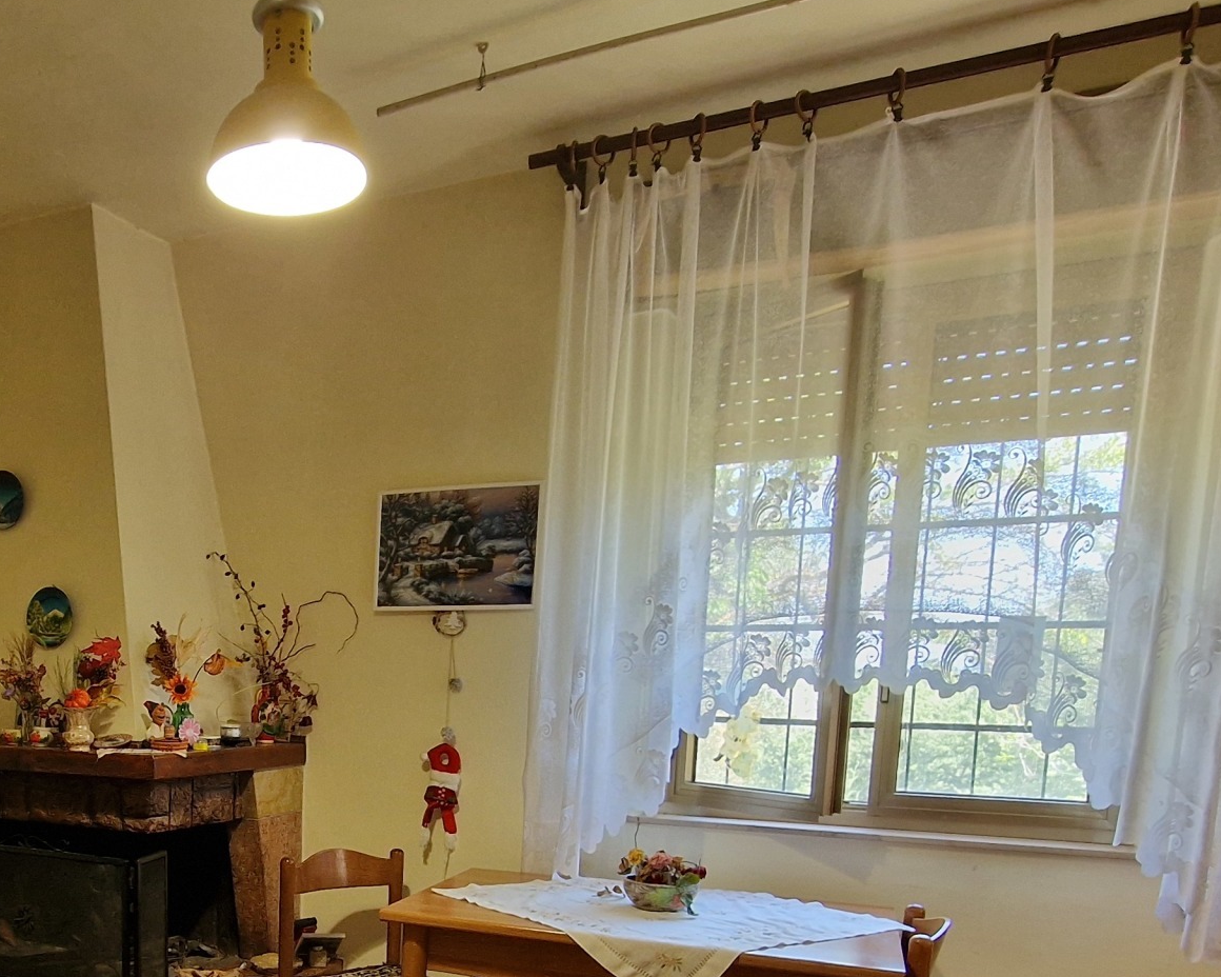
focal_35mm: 28
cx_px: 249
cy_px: 843
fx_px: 1012
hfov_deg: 57.7
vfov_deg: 47.3
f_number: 2.2
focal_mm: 2.2
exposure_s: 1/50
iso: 320
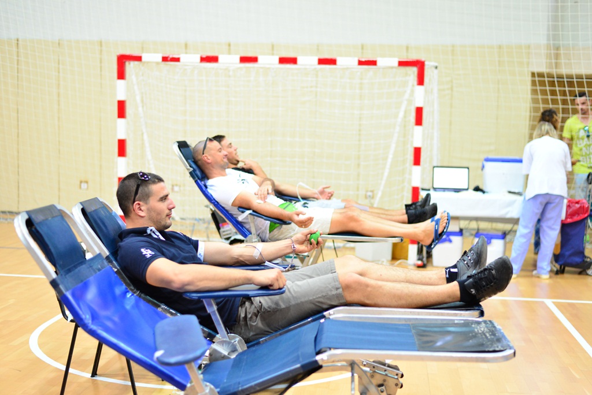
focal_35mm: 50
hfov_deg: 39.6
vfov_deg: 27.0
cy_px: 198
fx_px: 823
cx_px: 296
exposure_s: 1/320
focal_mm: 50
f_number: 2.2
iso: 2000
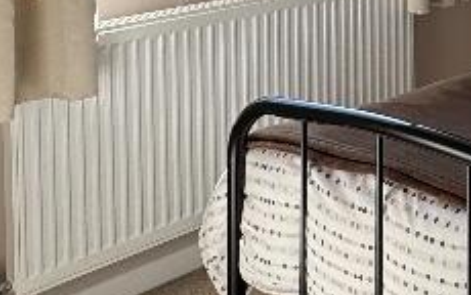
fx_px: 848
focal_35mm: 66
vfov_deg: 17.6
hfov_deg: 27.3
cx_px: 567
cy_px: -154
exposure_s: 1/235
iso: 40
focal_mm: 2.22
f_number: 2.2
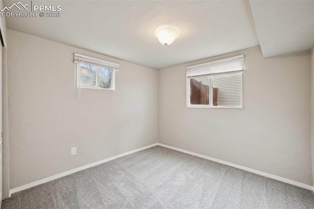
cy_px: 104
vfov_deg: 77.3
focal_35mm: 15
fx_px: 131
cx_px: 157
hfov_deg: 100.4
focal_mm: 15
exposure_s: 1/10
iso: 800
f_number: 11
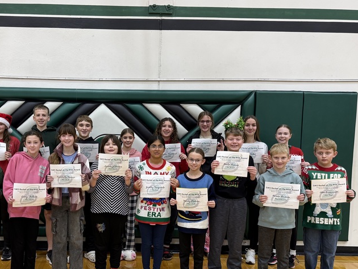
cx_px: 112
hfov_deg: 46.9
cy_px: 169
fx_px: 403
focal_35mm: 39
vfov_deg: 36.6
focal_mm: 6.76
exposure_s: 1/120
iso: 160
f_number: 1.78
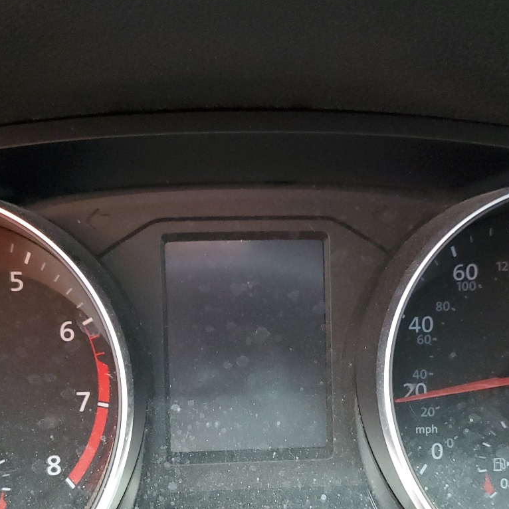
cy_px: 330
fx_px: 799
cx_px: 262
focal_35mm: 48
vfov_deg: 35.1
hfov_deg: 35.4
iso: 310
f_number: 1.5
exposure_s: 1/17
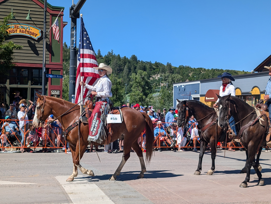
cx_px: 136
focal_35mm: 49
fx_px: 384
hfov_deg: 38.9
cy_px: 102
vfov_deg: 29.7
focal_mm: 6.9
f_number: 1.68
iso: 19
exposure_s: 1/1244
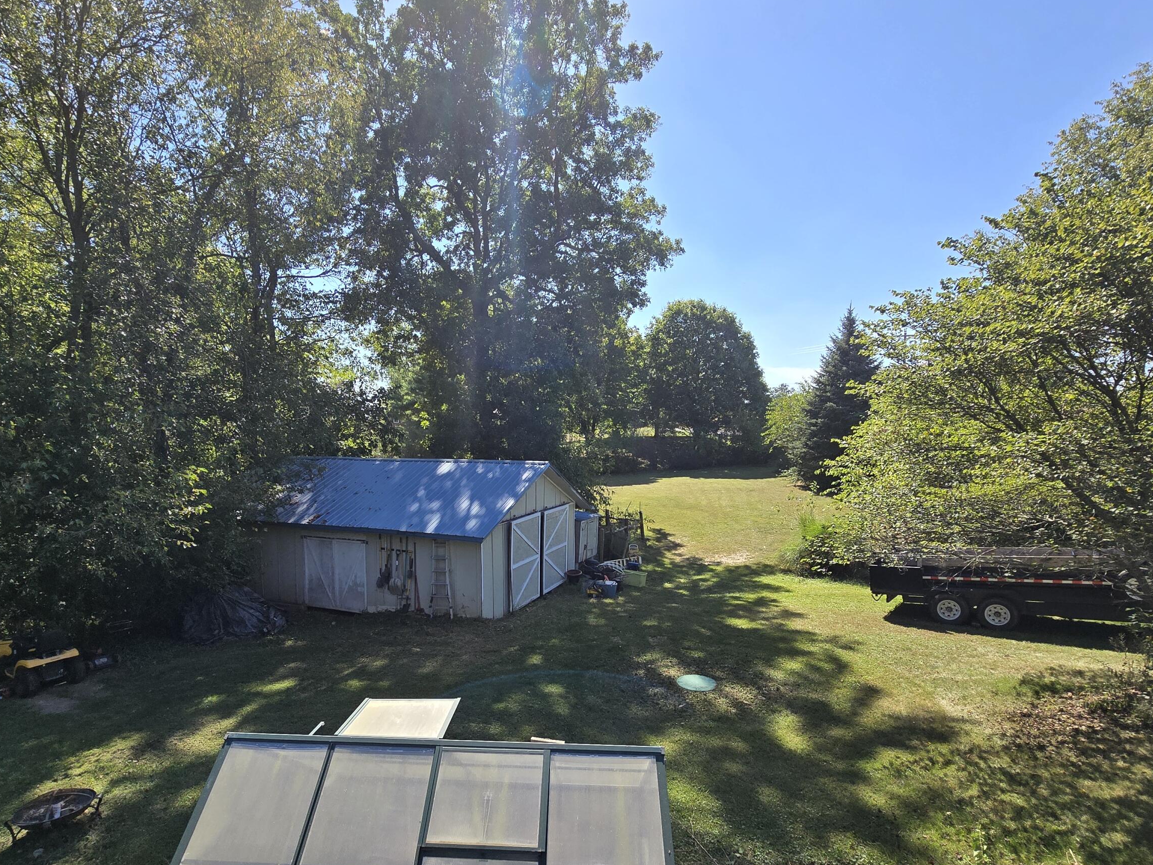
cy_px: 502
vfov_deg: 74.2
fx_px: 566
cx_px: 538
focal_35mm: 17
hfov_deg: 90.9
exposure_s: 1/1410
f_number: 2.2
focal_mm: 2.2
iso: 50
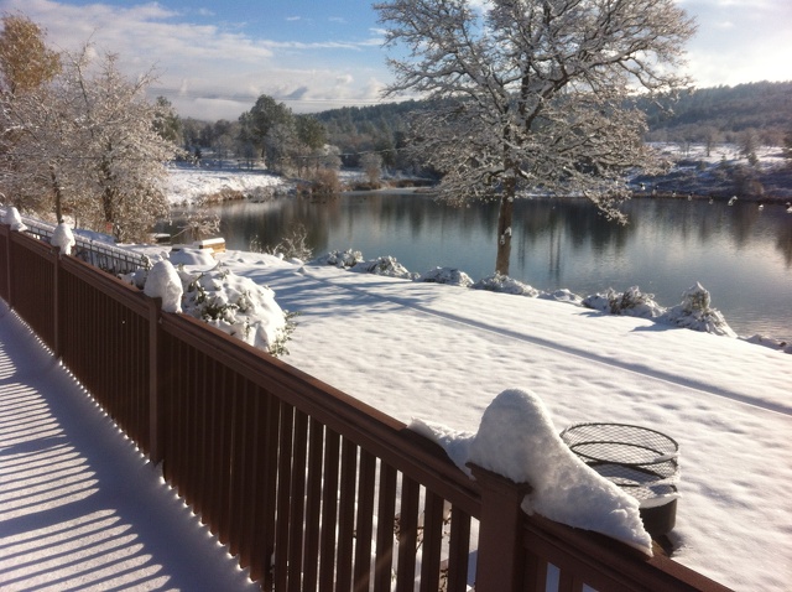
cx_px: 396
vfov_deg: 40.6
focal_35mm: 35
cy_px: 296
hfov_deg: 52.7
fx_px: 800
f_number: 2.8
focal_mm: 3.85
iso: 80
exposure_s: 1/2011
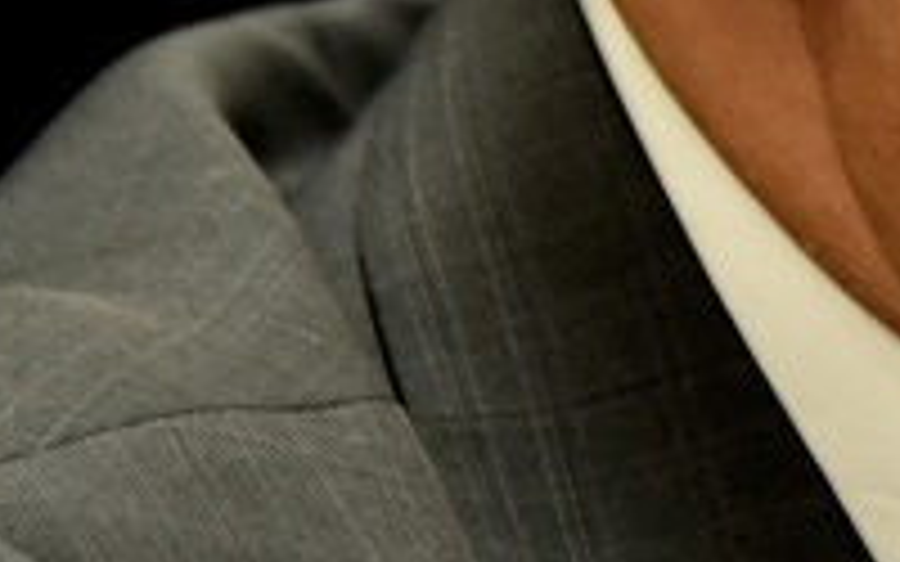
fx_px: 14447
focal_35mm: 589
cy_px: -285
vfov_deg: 2.2
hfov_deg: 3.5
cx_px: 1748
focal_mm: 120
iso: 800
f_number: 4
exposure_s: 1/60
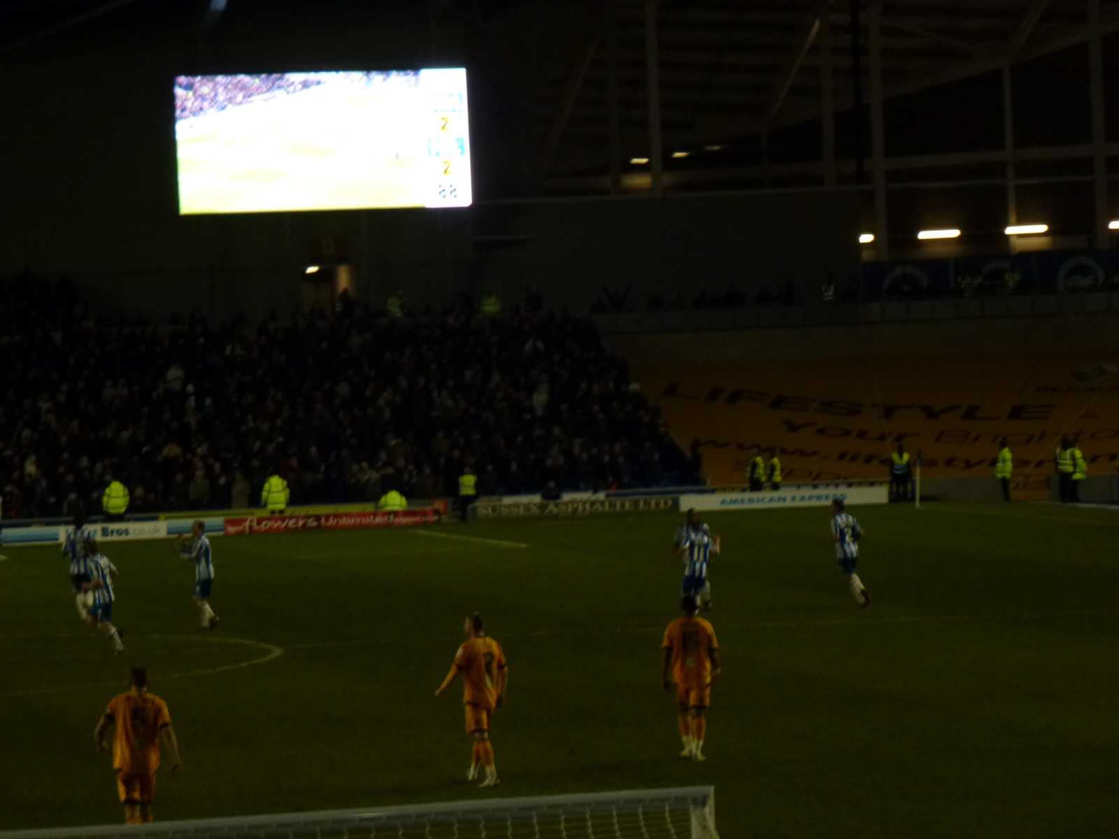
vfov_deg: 10.4
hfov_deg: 13.9
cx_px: 560
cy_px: 420
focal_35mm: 142
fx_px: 4590
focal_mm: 25.5
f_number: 5.3
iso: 250
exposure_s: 1/60
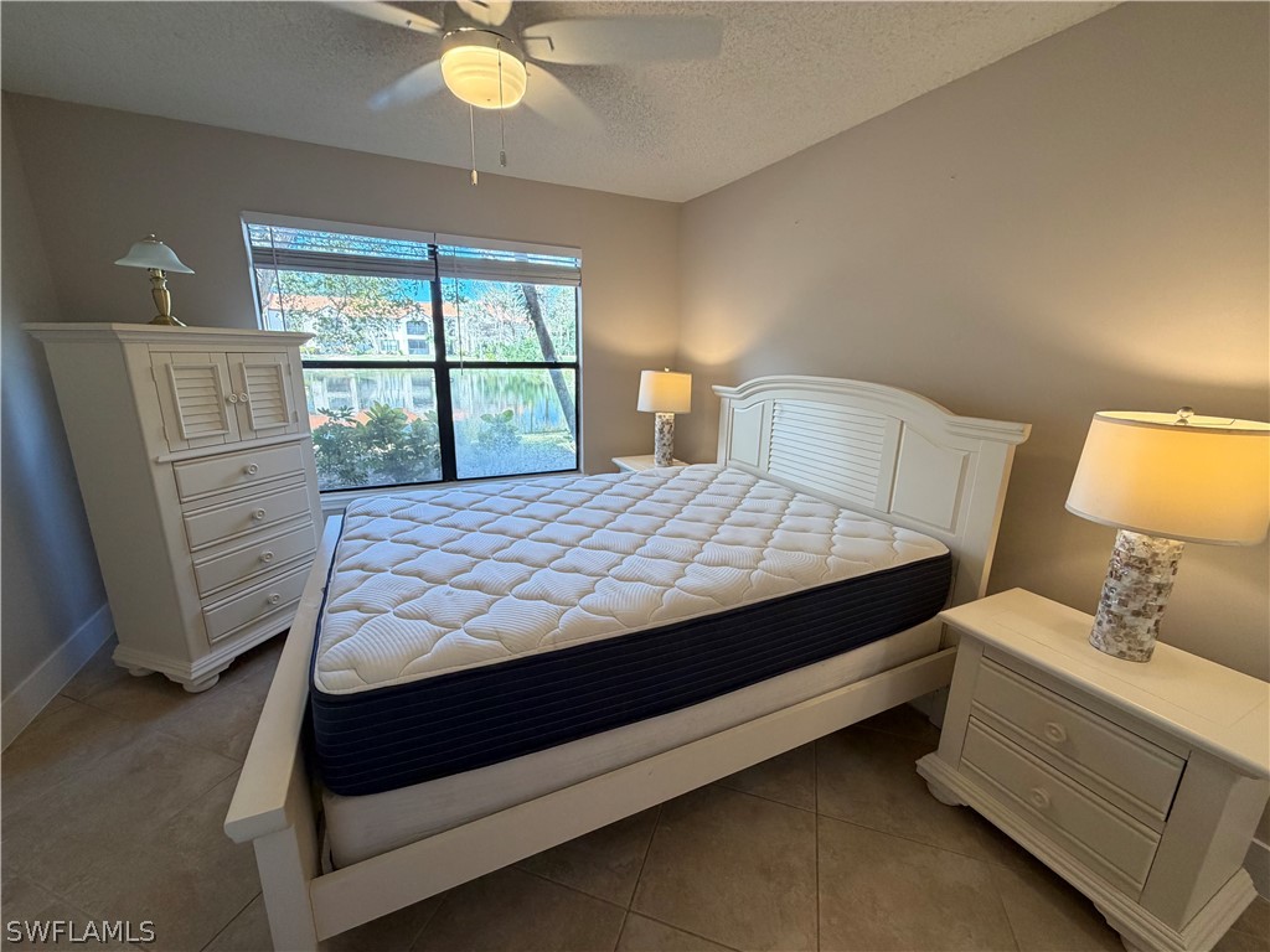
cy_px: 476
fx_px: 514
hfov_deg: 102.1
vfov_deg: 85.7
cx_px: 635
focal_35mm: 14
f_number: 2.2
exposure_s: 1/120
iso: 160
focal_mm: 2.22
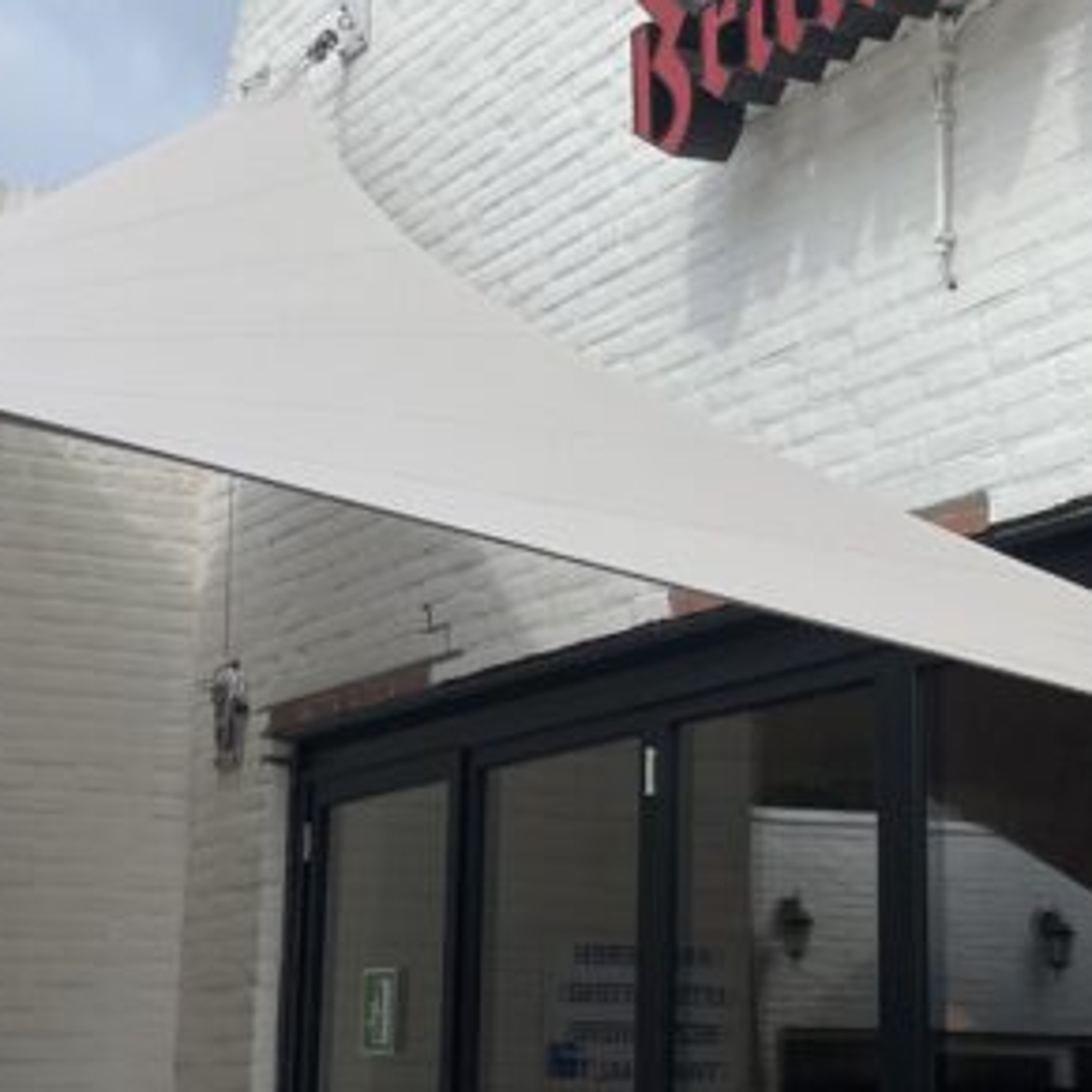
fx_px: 2891
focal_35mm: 81
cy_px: 432
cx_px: 724
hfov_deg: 21.3
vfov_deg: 21.4
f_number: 1.6
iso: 32
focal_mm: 4.2
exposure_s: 1/5051
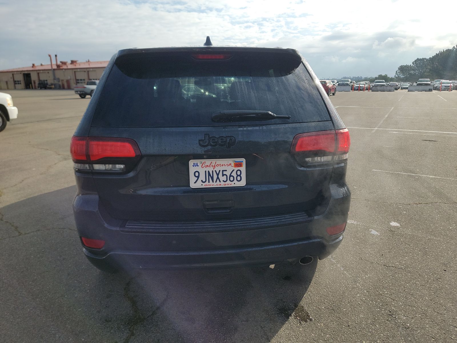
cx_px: 228
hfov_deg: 71.6
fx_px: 317
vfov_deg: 56.8
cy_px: 172
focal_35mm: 24
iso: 50
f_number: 1.8
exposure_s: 1/1052
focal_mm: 6.7
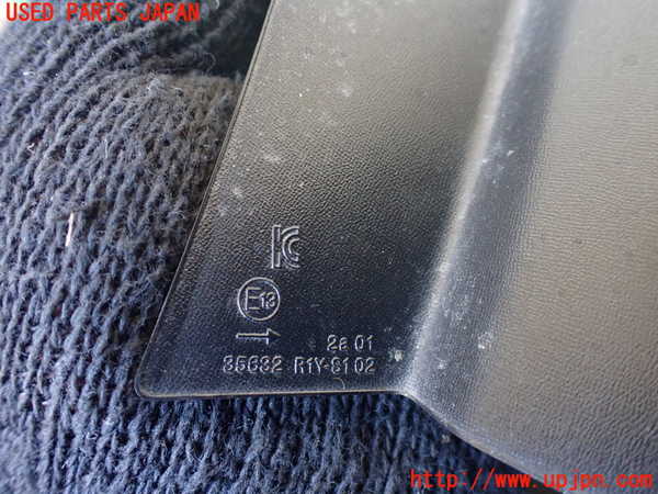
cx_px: 329
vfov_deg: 46.8
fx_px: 570
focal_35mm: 30
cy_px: 247
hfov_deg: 60.0
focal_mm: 5.4
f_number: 2.3
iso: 800
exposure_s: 1/30
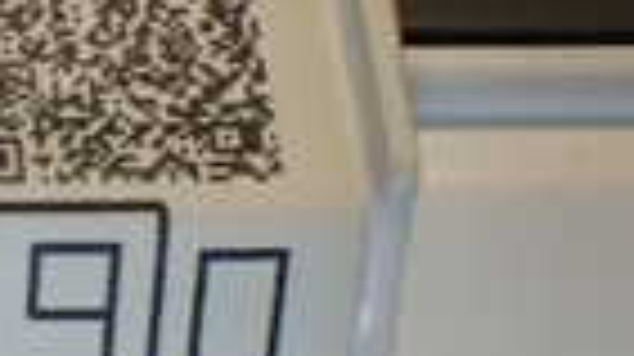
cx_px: -391
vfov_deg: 8.7
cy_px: 212
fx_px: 2335
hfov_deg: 14.2
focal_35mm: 139
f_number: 2.3
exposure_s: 1/125
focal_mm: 5.4
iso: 250
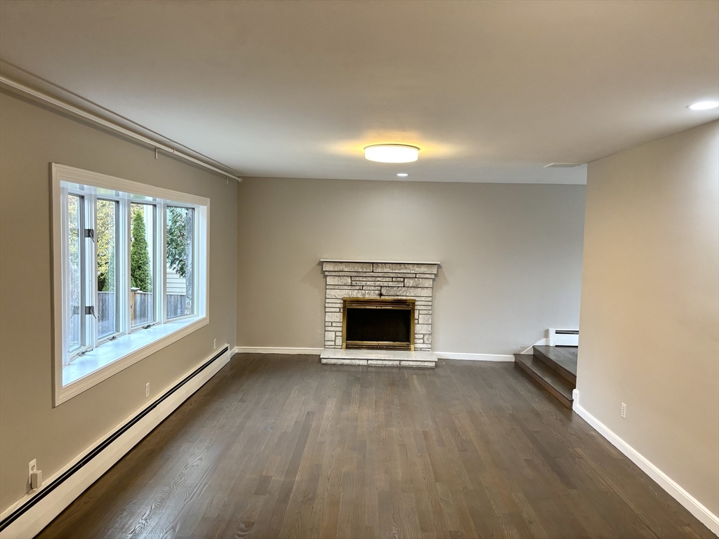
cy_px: 270
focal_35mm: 26
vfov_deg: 53.1
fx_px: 540
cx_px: 360
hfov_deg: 67.3
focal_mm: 5.96
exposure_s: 1/120
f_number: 1.6
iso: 125
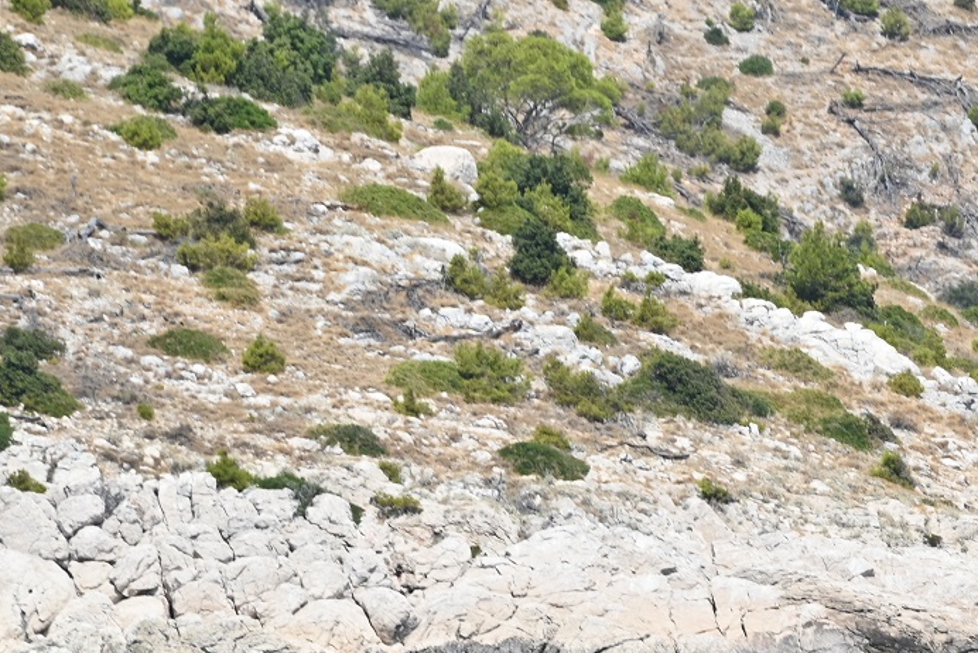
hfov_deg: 3.2
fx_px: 17665
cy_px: 442
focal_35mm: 650
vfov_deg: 2.1
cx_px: 896
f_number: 16
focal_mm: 300
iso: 360
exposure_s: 1/320
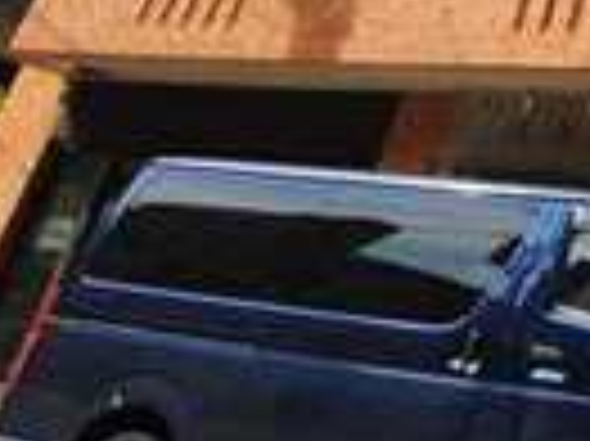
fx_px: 1144
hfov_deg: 21.5
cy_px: -423
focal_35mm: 67
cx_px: 995
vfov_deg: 16.8
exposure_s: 1/500
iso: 800
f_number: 11
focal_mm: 9.5
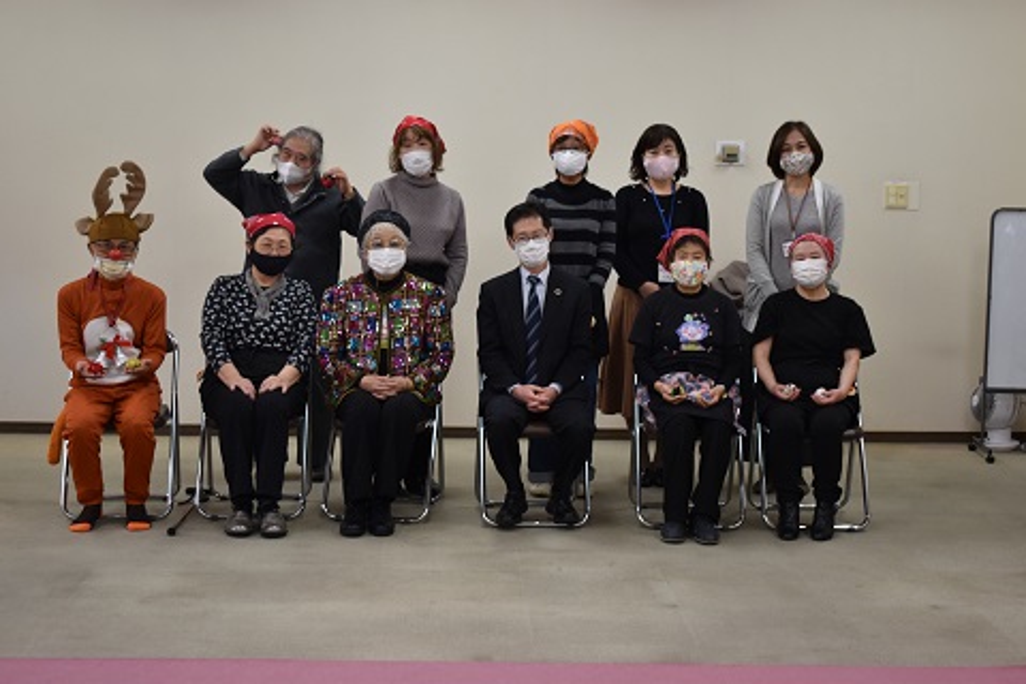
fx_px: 1710
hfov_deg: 33.4
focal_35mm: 60
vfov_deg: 22.6
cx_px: 513
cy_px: 342
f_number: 4.8
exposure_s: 1/80
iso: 400
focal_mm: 40
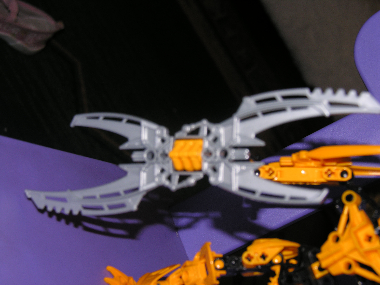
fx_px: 779
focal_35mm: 71
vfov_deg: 20.7
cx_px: 190
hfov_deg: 27.4
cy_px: 142
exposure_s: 1/60.1
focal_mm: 18
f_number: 3.3
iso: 50
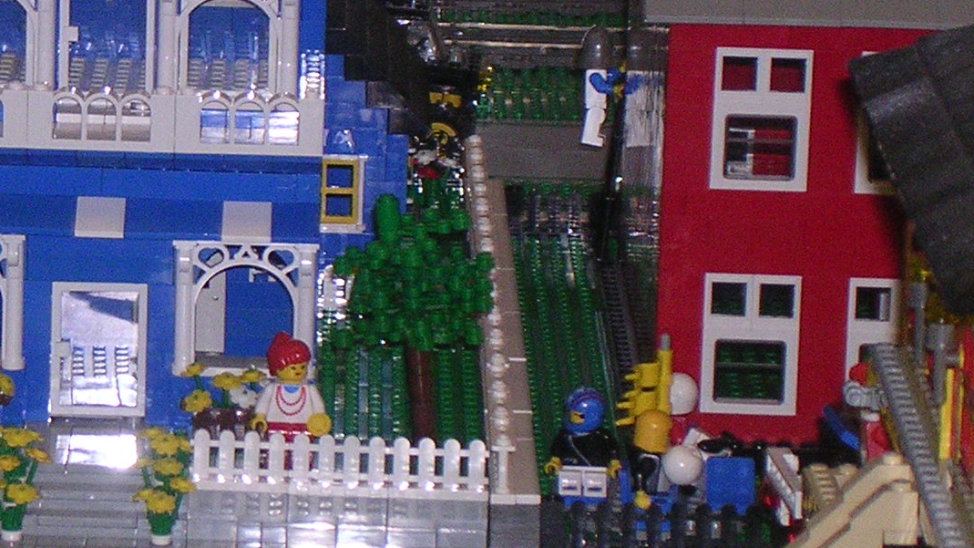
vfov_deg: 5.1
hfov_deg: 9.0
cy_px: 128
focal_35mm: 240
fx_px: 6198
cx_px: 92
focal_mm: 17.4
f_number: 4.9
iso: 327
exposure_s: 1/60.1
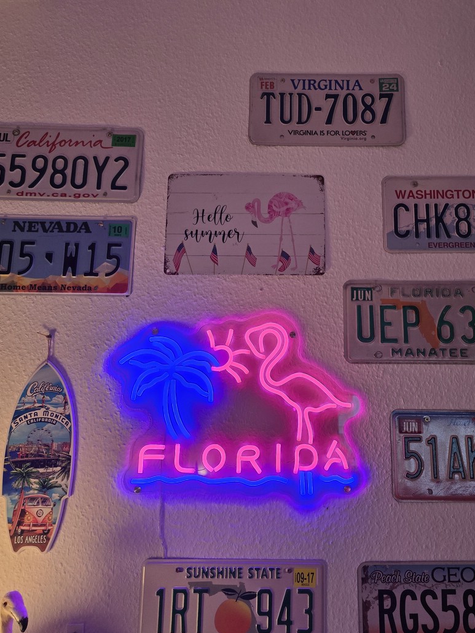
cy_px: 300
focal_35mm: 29
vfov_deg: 61.6
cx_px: 290
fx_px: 531
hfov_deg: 47.9
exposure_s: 1/100
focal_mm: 6.3
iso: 200
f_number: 1.7
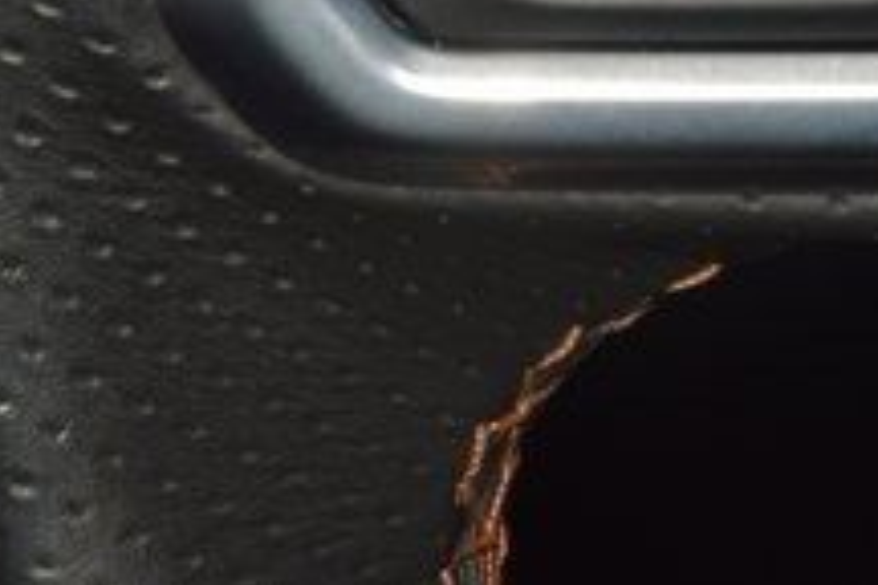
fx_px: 12145
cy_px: -794
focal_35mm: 498
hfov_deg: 4.1
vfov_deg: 2.7
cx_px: 1004
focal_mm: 70
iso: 100
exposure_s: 1/125
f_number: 8
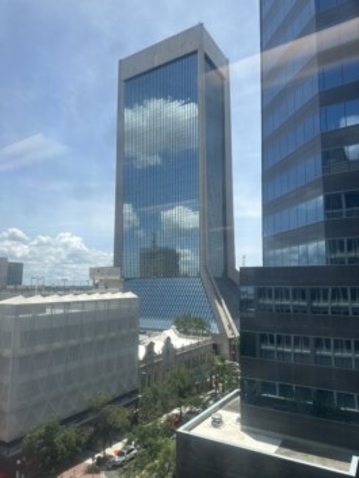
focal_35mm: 24
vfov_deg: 71.6
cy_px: 239
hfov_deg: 56.8
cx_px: 180
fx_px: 332
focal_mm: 6.86
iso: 80
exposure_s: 1/1988
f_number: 1.78
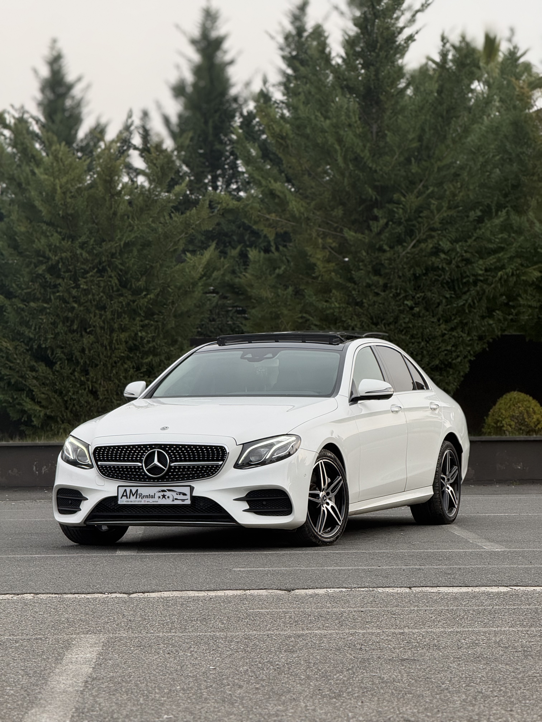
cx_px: 271
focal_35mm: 120
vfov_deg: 16.4
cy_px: 361
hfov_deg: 12.3
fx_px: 2505
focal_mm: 15.66
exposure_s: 1/751
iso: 50
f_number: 2.8
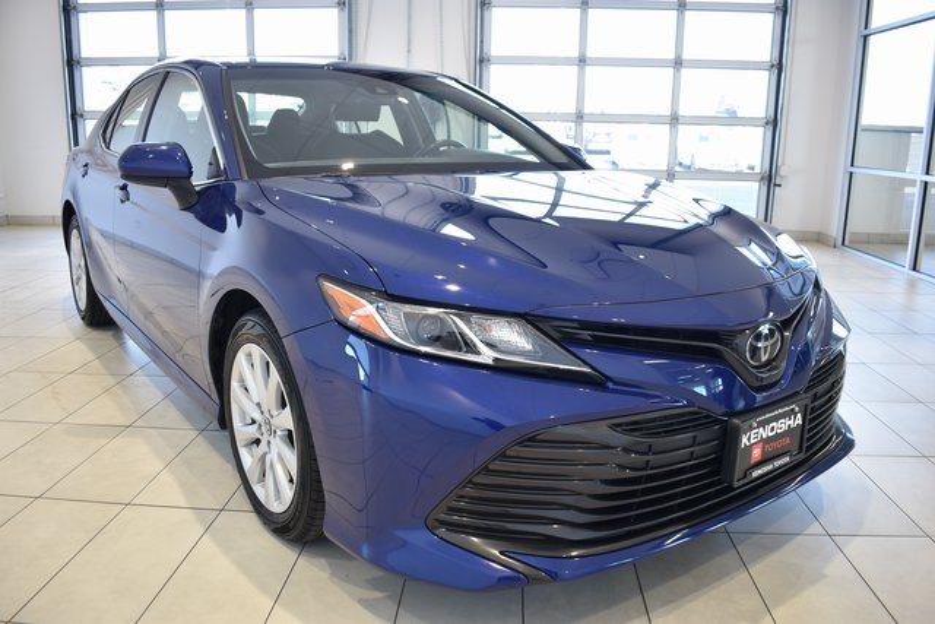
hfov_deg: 67.4
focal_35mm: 27
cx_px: 468
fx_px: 701
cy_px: 312
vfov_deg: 48.0
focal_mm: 18
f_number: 3.5
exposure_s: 1/30
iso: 140
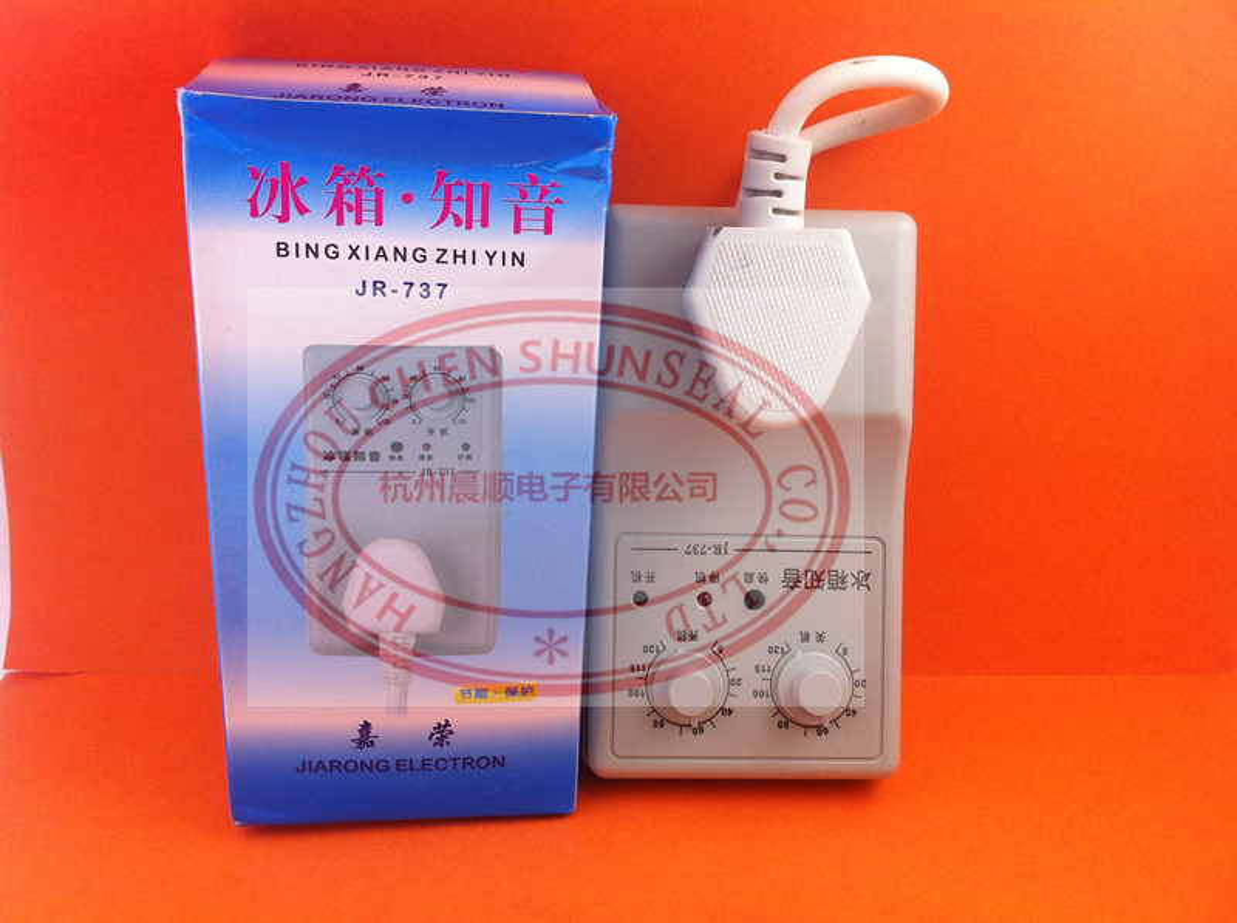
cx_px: 618
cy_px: 462
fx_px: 1248
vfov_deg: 40.6
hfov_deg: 52.7
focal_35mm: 35
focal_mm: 3.85
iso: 80
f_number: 2.8
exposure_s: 1/120
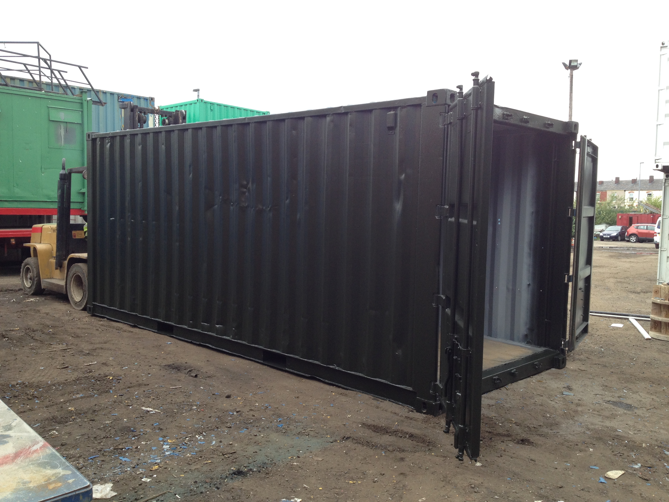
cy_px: 251
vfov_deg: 40.7
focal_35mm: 35
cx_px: 334
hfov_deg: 52.6
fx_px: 676
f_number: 2.4
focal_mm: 4.28
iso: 50
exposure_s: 1/172
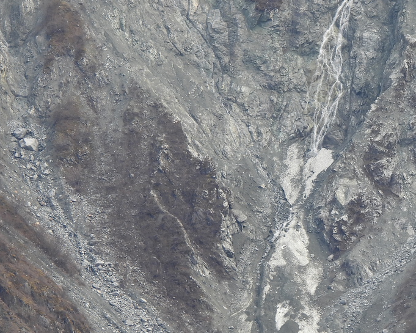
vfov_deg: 2.1
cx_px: 372
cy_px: 43
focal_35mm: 734
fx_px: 9038
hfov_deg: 2.6
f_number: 5
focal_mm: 71.4
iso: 100
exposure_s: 1/250
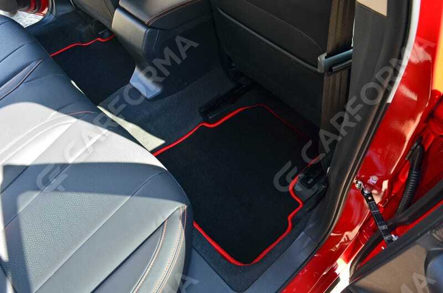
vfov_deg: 47.7
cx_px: 222
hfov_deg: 67.5
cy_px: 146
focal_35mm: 27
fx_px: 331
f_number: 9
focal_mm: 18
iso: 400
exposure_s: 1/30
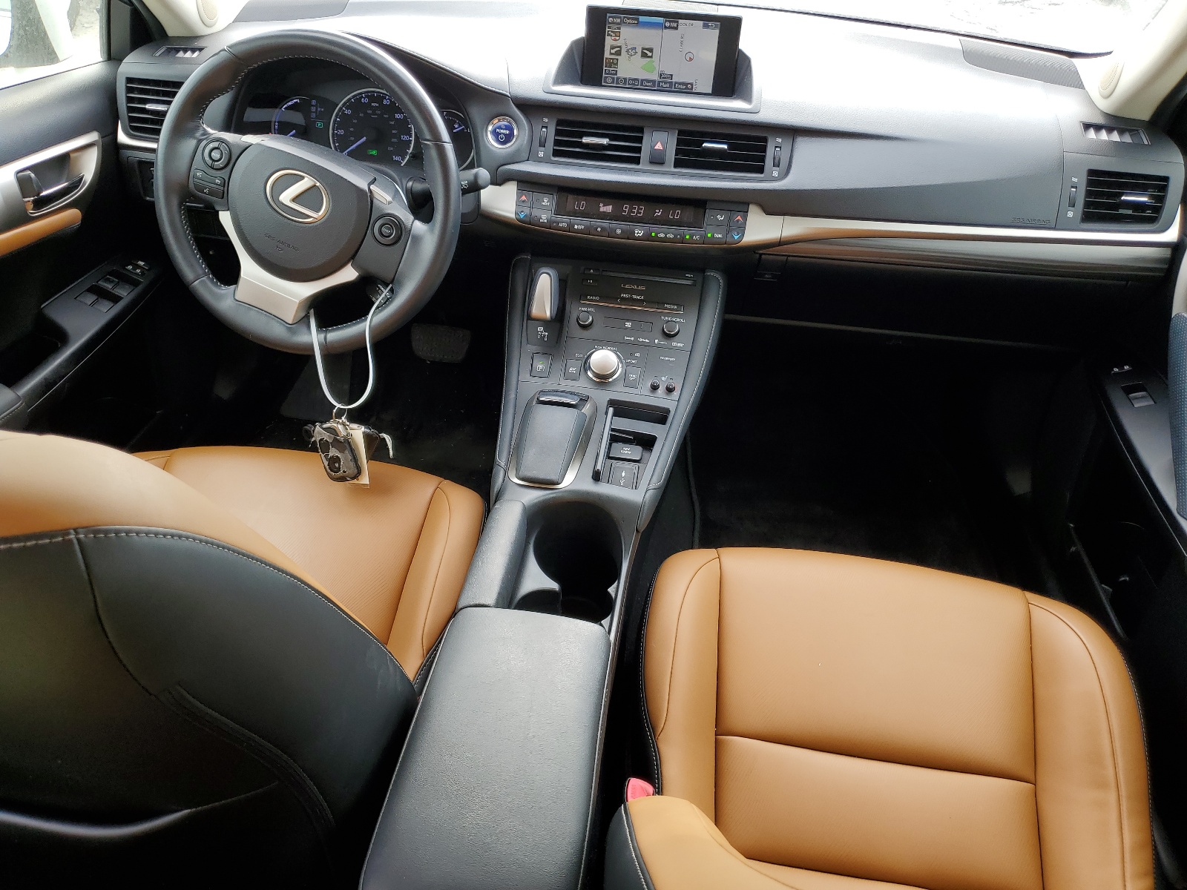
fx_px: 892
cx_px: 594
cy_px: 445
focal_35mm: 26
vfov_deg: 53.1
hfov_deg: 67.3
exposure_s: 1/217
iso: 50
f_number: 1.5
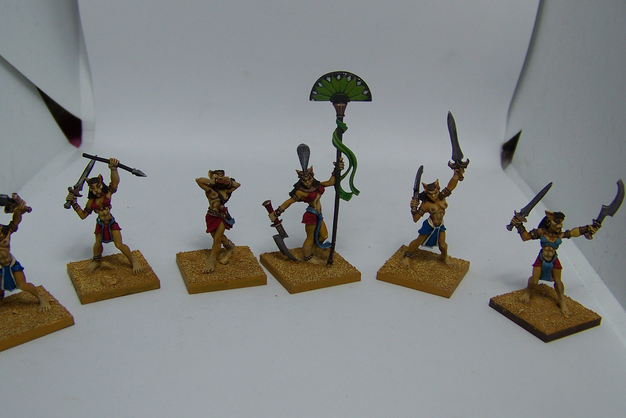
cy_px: 210
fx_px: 730
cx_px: 291
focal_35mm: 42
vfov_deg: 31.9
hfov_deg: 46.4
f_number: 2.8
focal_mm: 5.85
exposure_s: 1/60
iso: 64
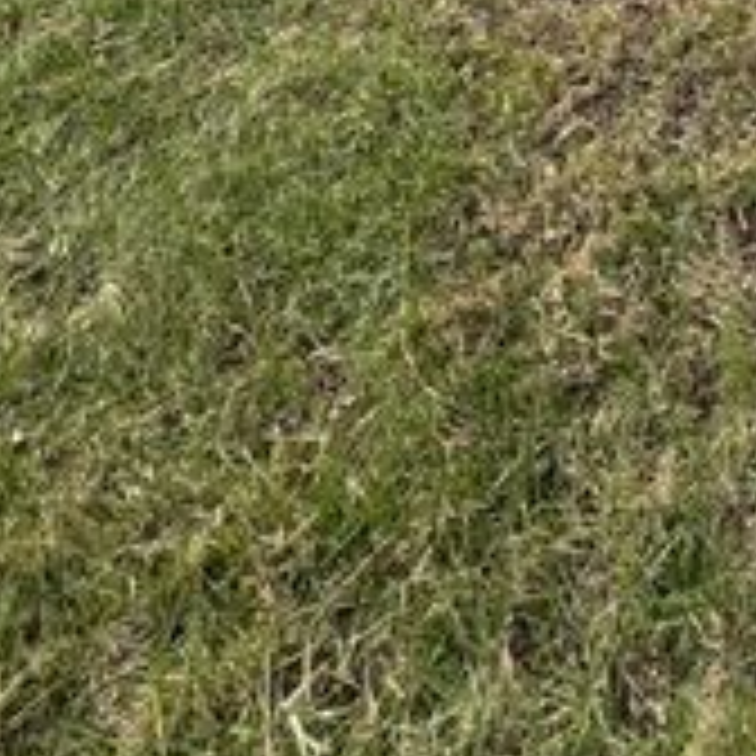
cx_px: 806
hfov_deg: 31.3
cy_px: -641
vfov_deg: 21.2
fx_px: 1211
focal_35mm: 49
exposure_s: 1/299
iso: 40
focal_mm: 2.22
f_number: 2.2
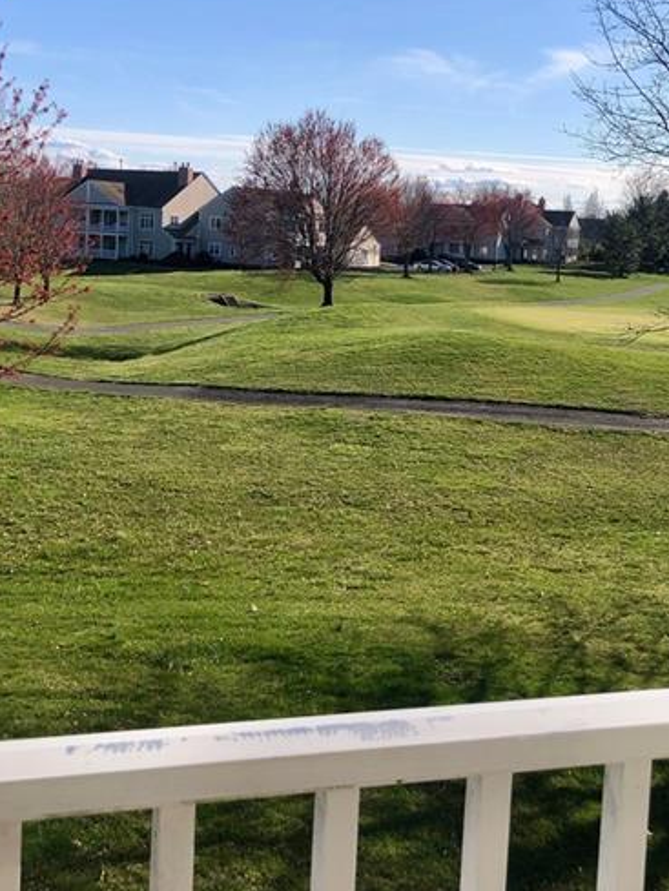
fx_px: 1133
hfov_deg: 32.8
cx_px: 275
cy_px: 323
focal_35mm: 44
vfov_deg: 42.5
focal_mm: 4
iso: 20
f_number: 1.8
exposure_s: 1/2433
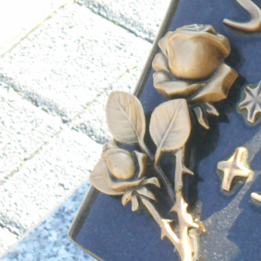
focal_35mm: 267
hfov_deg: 6.4
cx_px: 439
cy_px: 63
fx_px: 2278
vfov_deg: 6.6
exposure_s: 1/125
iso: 360
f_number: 6.3
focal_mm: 15.4
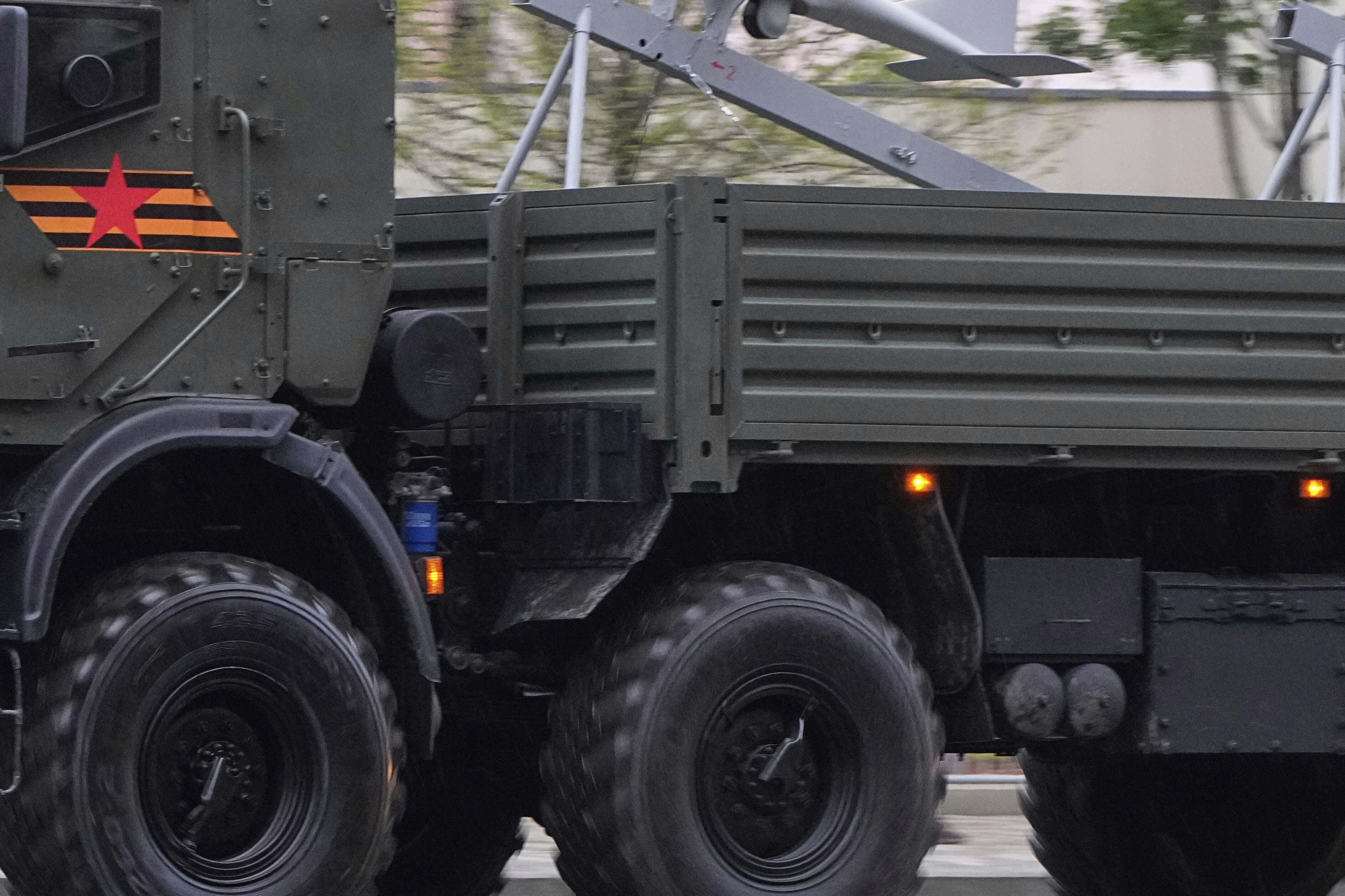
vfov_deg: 4.3
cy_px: 385
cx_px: 831
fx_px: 11992
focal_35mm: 321
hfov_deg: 6.4
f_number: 8
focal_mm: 140
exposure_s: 1/80
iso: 4000
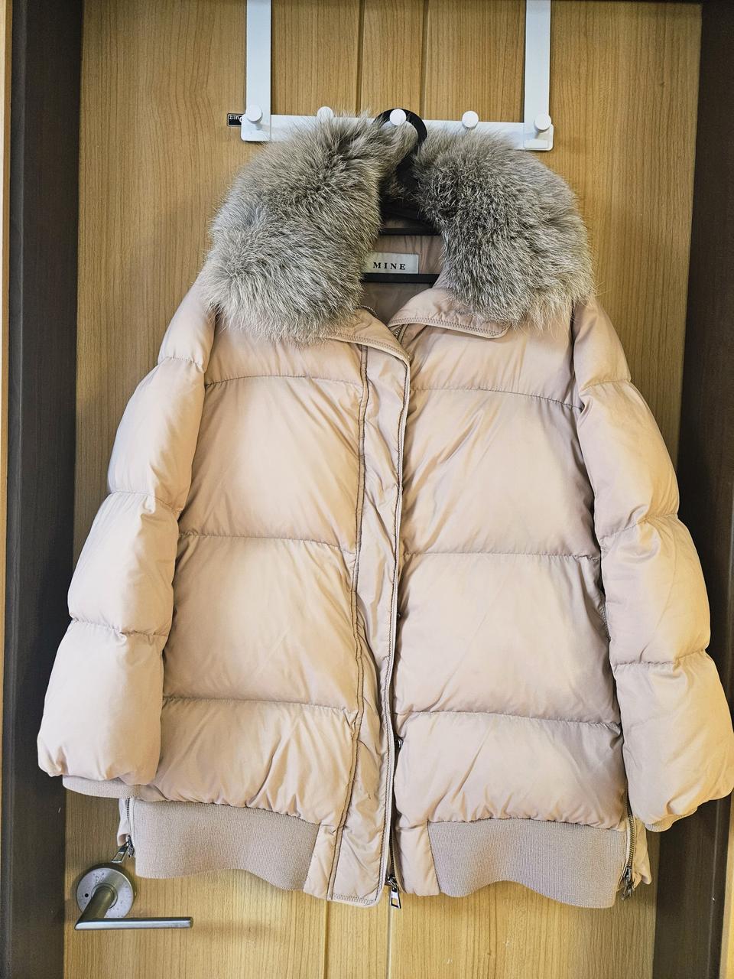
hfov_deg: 58.9
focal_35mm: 23
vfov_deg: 73.9
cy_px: 490
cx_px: 367
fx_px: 650
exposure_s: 1/60.2
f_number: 1.8
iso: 640
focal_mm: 5.4
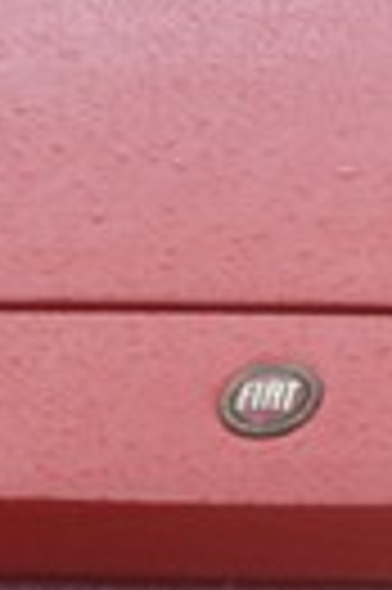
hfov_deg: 1.6
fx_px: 13870
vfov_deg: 2.4
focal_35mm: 847
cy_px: -187
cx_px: 874
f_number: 5.6
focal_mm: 135
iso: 800
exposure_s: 1/160
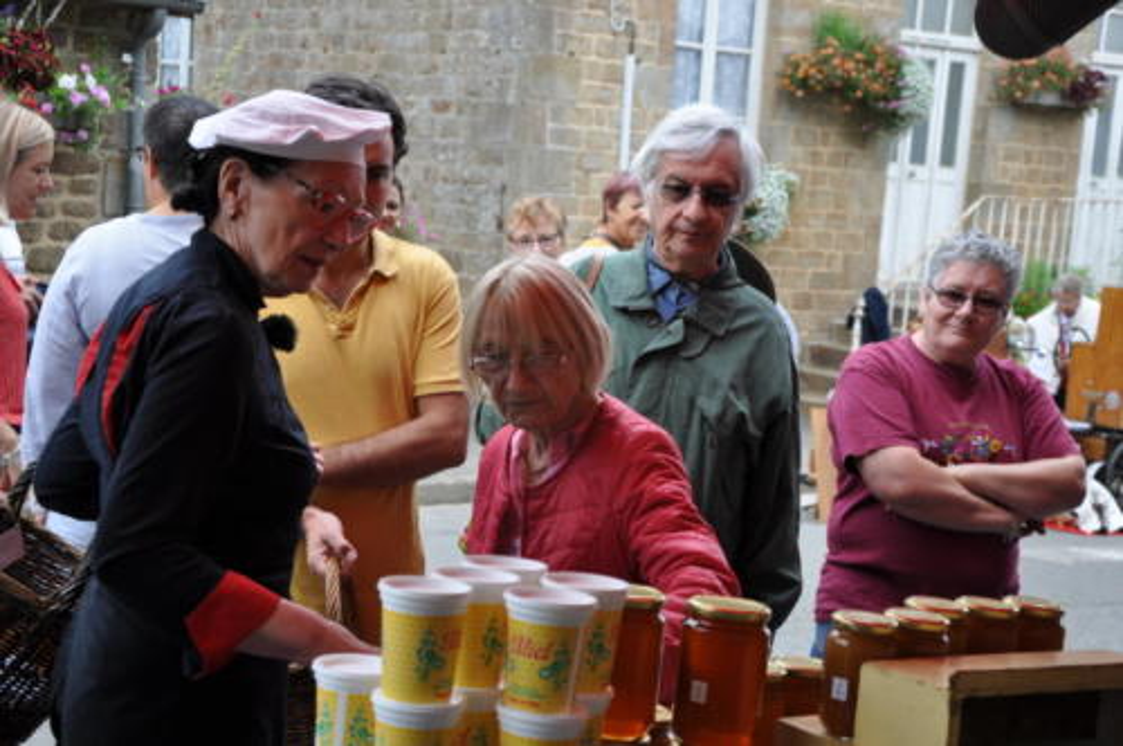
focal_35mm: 72
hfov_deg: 28.1
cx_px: 562
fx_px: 2243
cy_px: 373
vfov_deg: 18.9
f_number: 5.6
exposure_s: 1/125
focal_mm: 48
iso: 220
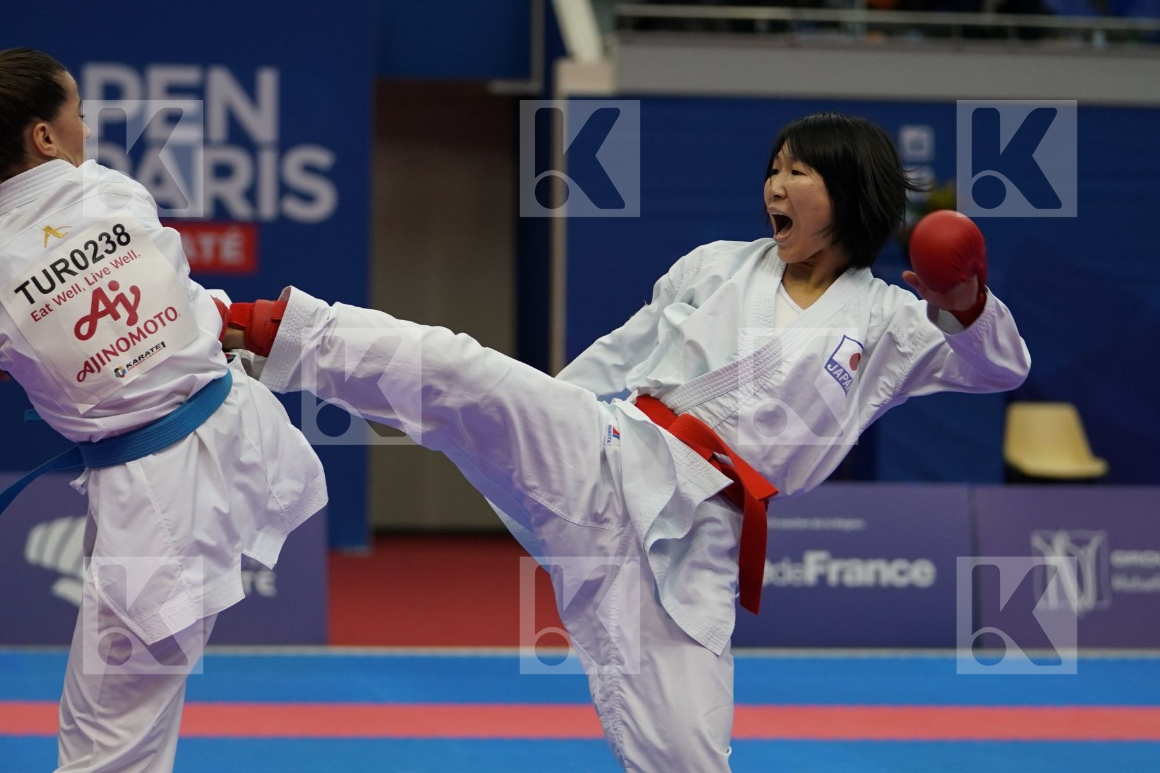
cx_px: 580
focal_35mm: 133
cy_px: 386
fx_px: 4285
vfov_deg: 10.3
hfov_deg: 15.4
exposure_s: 1/1000
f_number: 2.8
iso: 1600
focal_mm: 89
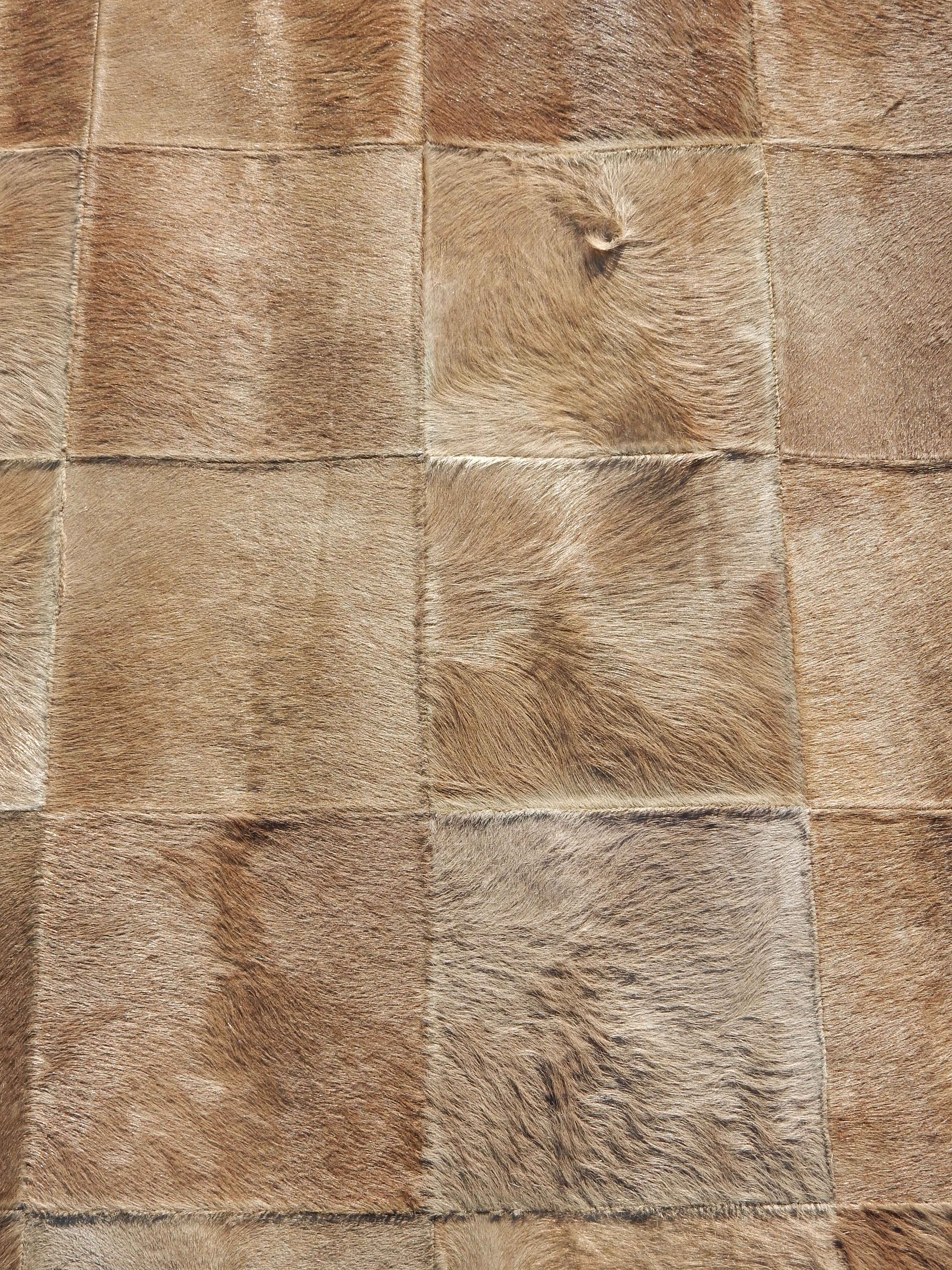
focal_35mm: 51
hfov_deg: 28.6
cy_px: 635
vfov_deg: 37.5
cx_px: 476
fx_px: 1870
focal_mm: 9
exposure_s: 1/400
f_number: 4.5
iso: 125
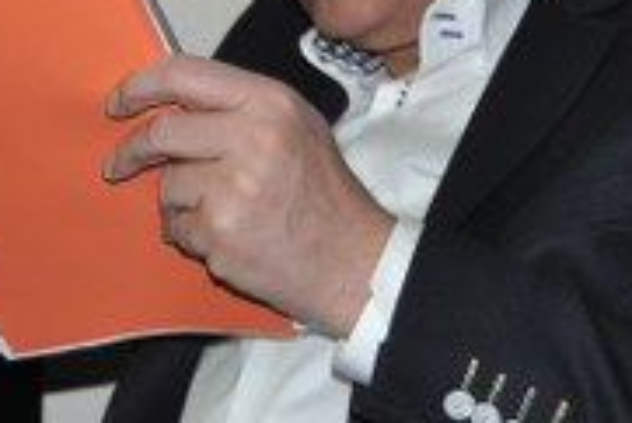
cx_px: 286
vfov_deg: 10.4
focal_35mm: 130
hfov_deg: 15.7
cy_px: -33
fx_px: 2288
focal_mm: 35
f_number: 4.5
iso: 800
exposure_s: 1/60
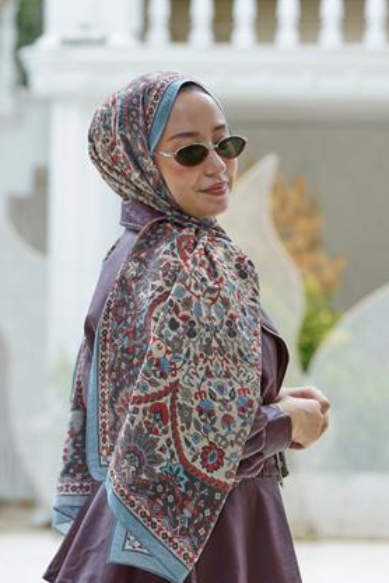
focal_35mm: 145
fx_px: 2346
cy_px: 317
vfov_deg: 14.1
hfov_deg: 9.5
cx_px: 188
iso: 200
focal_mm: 130
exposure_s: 1/100
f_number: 5.6
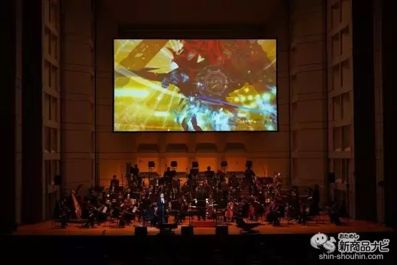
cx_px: 198
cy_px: 132
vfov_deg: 21.2
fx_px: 706
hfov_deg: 31.4
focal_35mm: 64
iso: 1250
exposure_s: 1/50
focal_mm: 43.2
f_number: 6.3
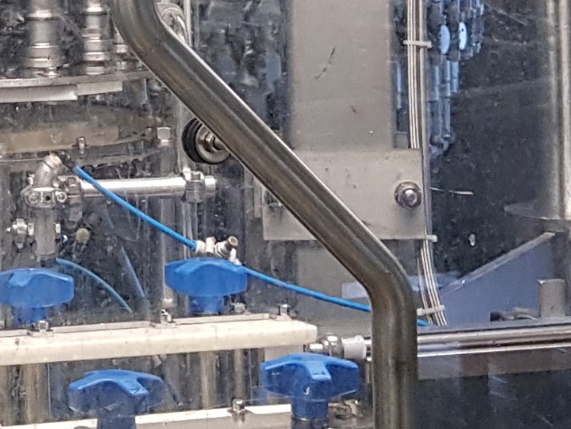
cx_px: -148
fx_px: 2211
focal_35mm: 134
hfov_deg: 14.2
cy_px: -187
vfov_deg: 10.7
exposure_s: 1/50
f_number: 1.7
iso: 200
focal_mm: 4.3
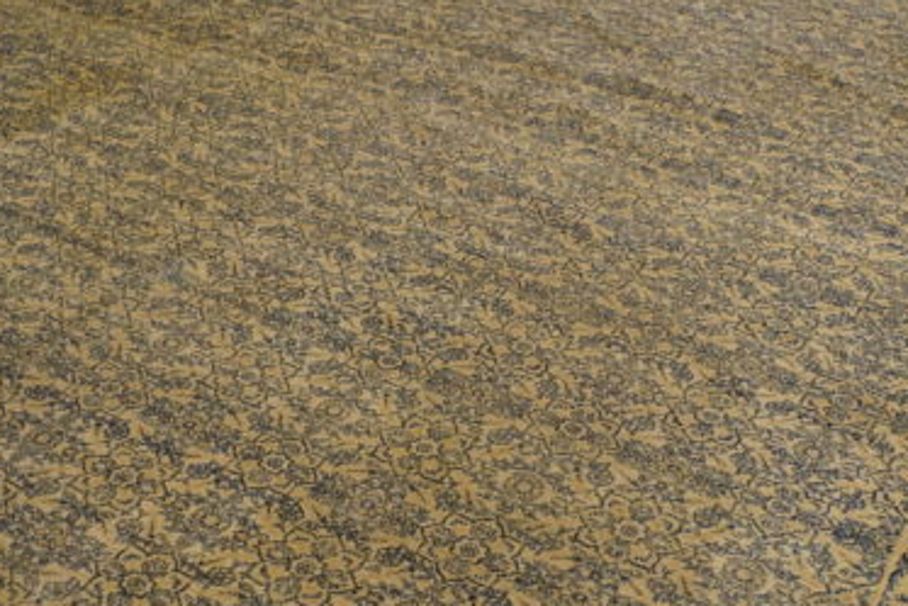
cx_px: 504
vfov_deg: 29.1
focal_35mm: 46
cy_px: 417
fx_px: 1156
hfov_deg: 42.8
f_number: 4
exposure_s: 1/60
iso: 800
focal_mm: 19
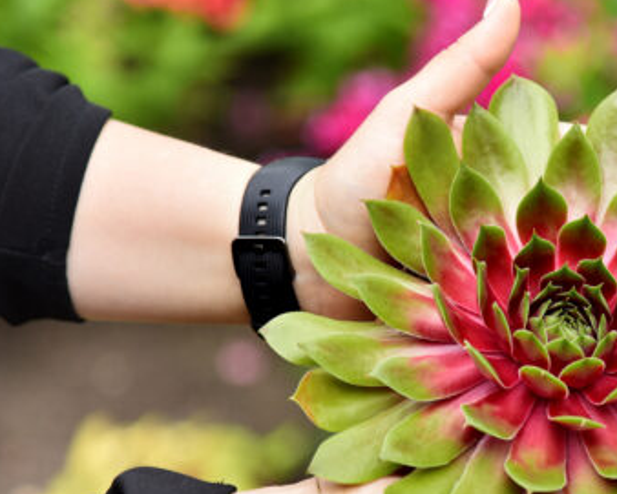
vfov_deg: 6.6
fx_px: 4258
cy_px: 345
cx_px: 559
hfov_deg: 8.3
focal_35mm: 233
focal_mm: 120
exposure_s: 1/500
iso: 200
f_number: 4
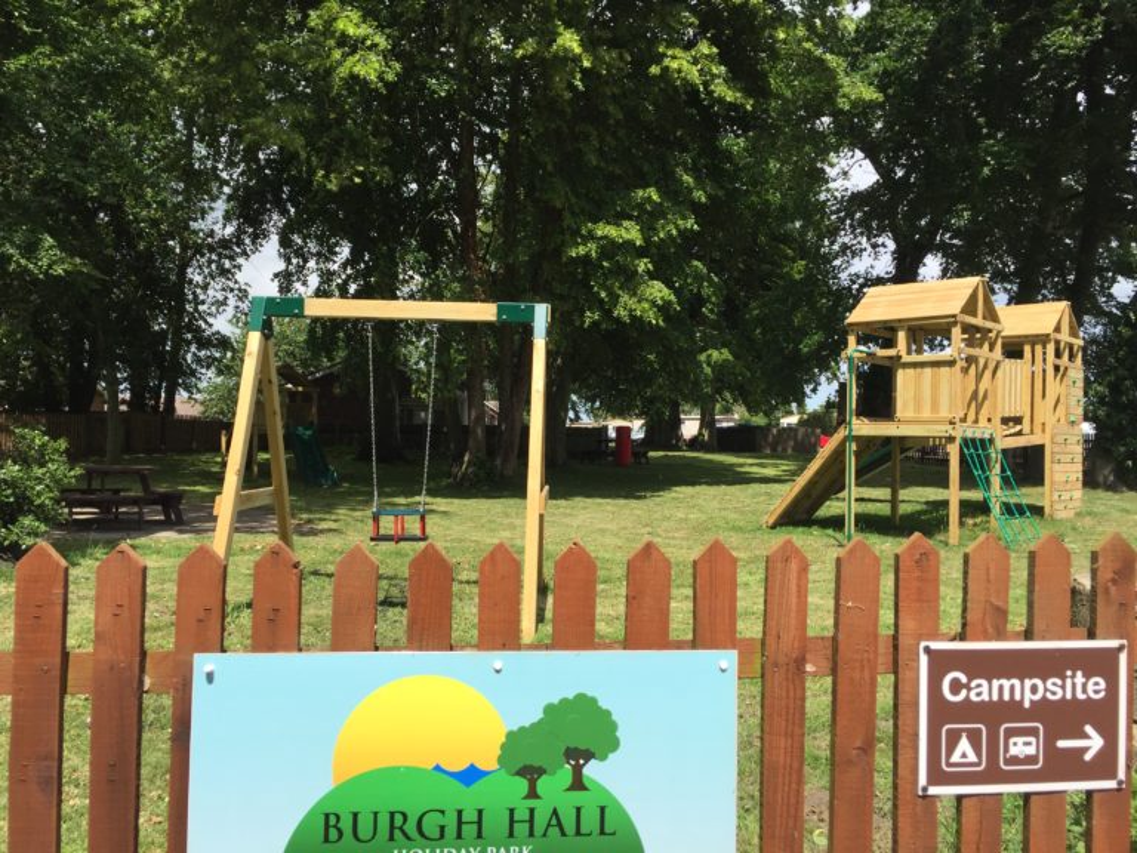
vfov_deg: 48.2
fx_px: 953
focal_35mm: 29
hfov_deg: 61.7
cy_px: 426
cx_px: 568
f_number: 2.2
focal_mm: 4.15
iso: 32
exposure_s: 1/1980
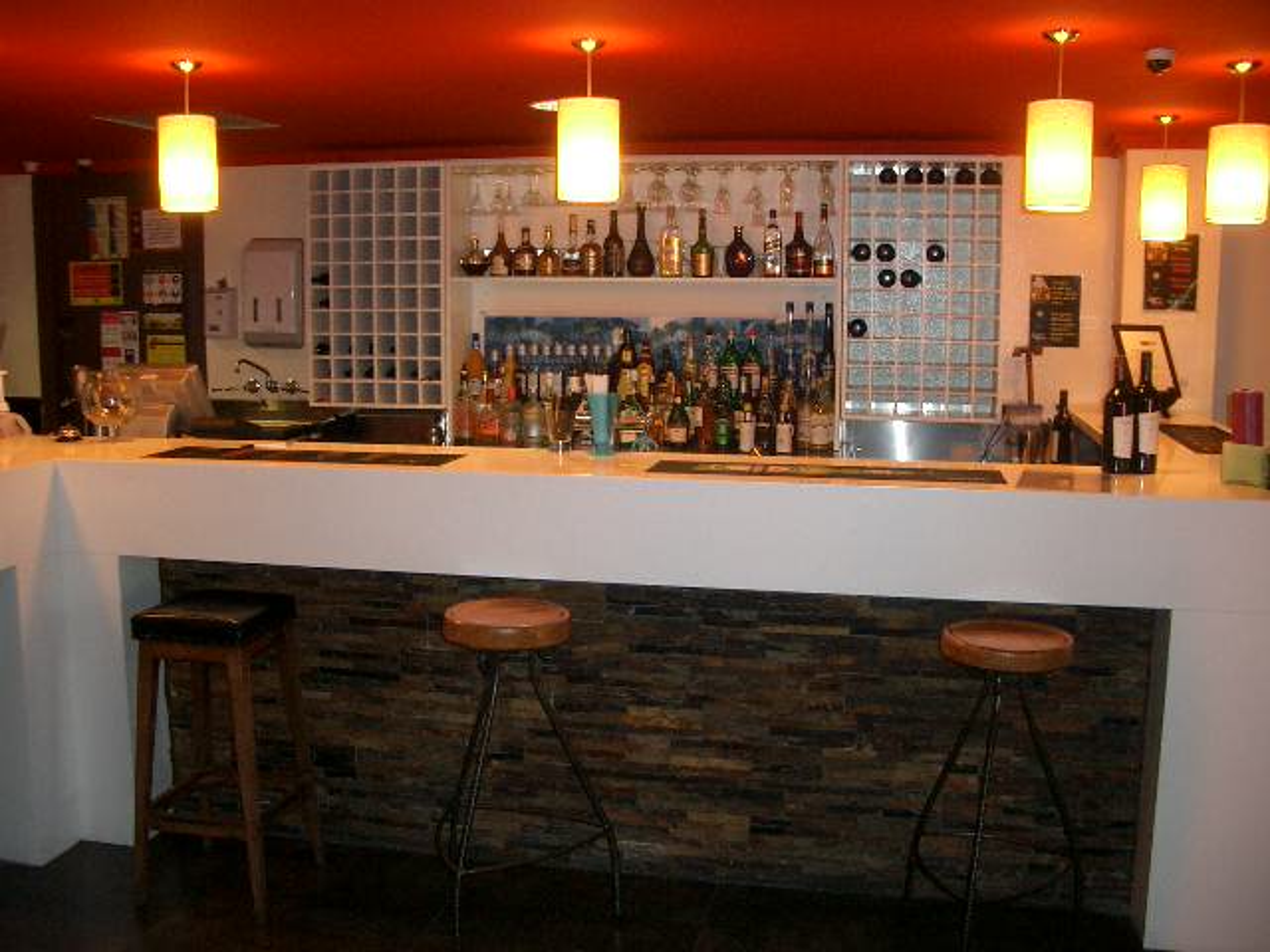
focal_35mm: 35
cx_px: 635
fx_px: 1284
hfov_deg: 52.6
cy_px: 476
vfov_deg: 40.7
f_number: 2.6
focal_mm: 5.8
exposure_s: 1/40
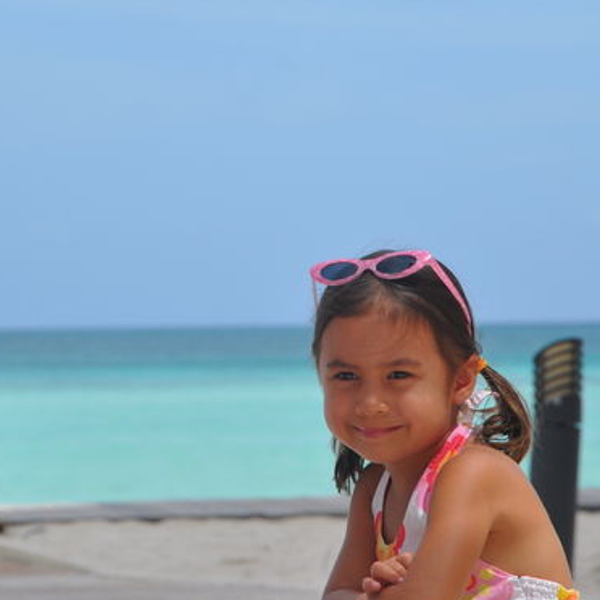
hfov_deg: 6.5
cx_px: 252
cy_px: 284
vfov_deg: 6.5
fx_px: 5292
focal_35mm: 270
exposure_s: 1/500
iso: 250
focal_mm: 105
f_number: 11
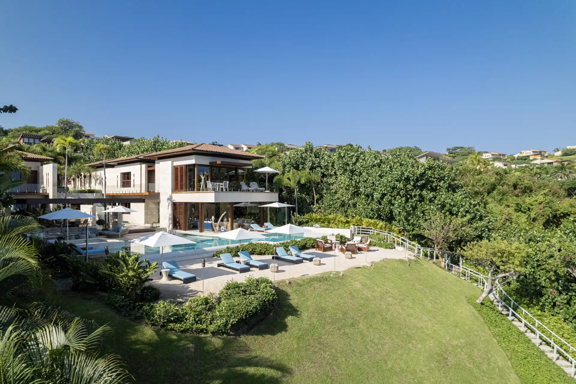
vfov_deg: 57.2
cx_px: 288
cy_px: 192
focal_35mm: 22
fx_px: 352
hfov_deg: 78.6
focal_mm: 8.38
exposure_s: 1/160
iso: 200
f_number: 2.8
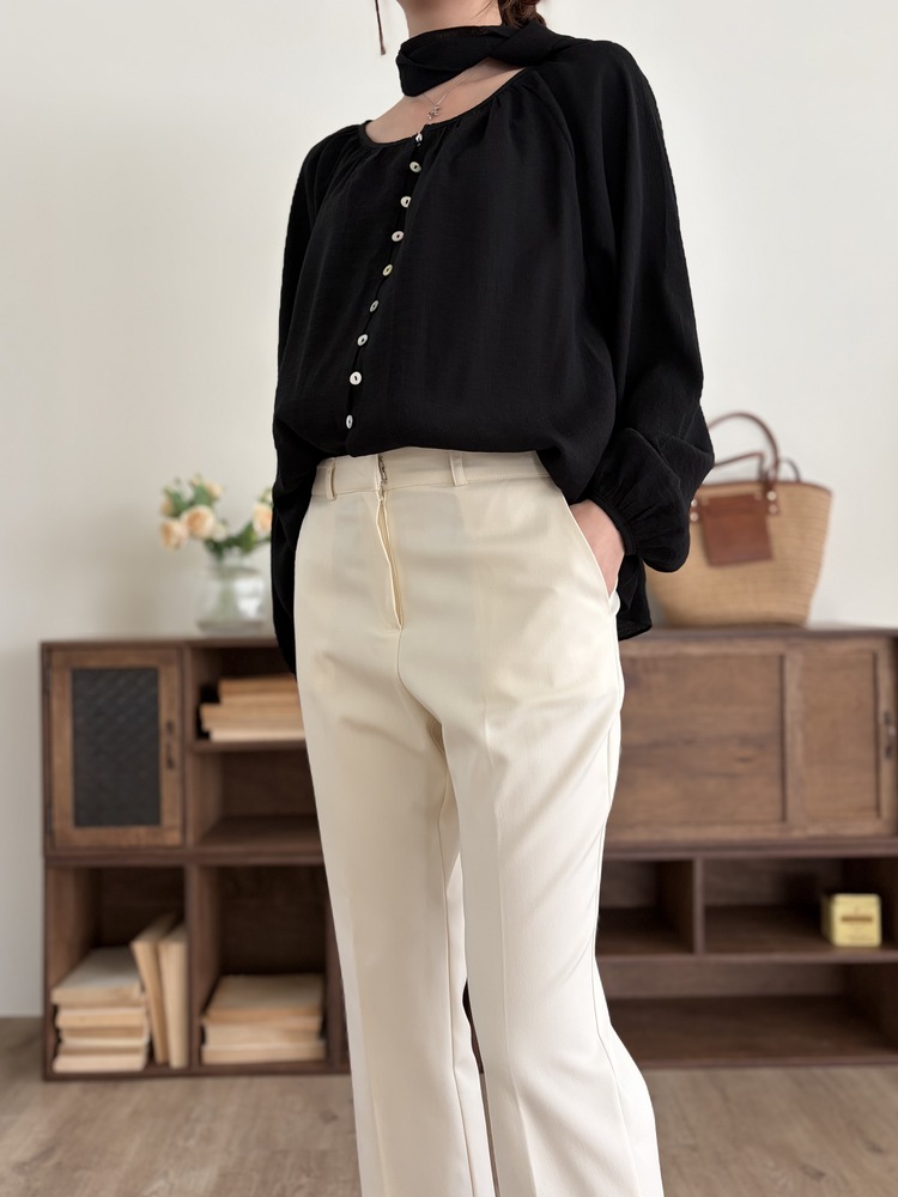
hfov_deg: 53.1
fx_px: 899
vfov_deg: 67.3
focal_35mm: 26
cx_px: 449
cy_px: 598
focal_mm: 5.96
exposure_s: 1/92
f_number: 1.6
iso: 125
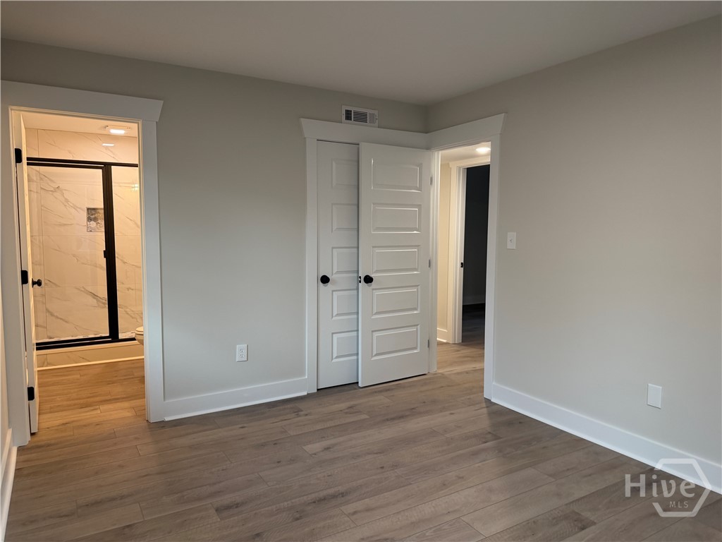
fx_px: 501
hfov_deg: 71.6
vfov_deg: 56.8
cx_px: 361
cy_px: 271
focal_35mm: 24
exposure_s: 1/120
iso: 200
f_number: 1.78
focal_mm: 6.76
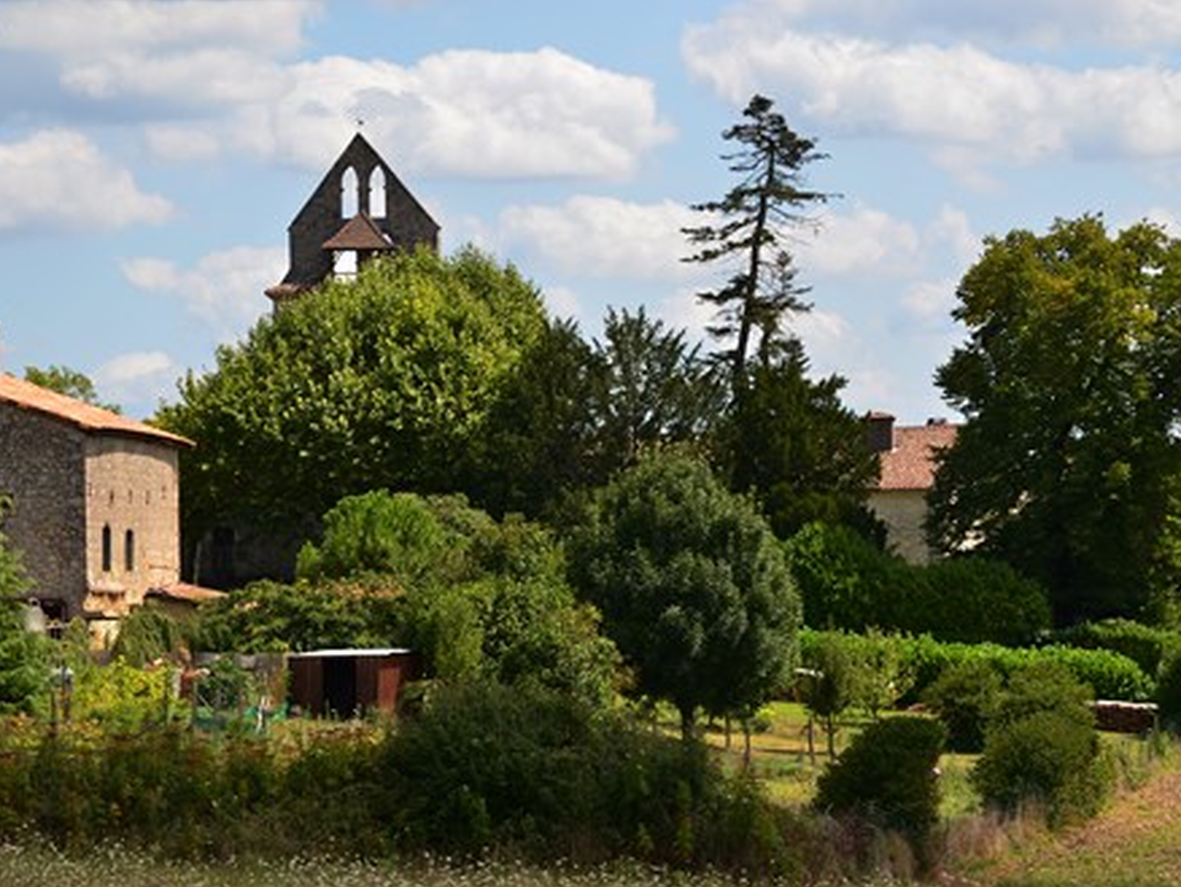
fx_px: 4764
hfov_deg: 14.1
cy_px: 444
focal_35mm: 140
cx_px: 604
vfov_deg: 10.6
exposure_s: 1/160
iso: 100
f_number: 11
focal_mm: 85
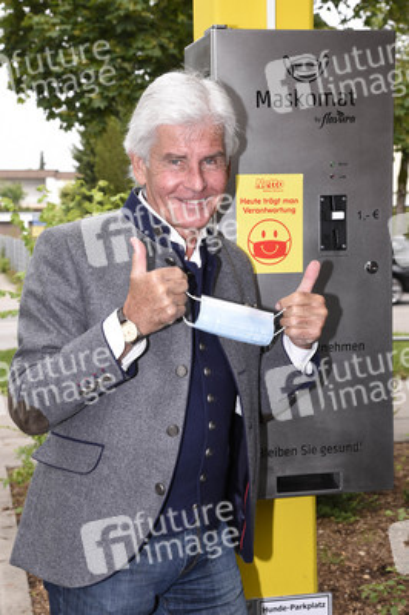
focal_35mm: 58
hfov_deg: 23.3
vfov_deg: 34.5
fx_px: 990
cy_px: 308
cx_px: 204
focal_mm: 58
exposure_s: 1/100
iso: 160
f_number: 8
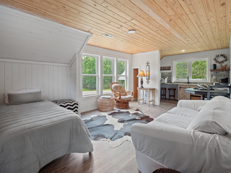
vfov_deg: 78.1
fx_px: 107
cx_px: 116
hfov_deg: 94.5
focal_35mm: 16
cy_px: 86
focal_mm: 8
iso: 400
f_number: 5.6
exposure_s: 1/40
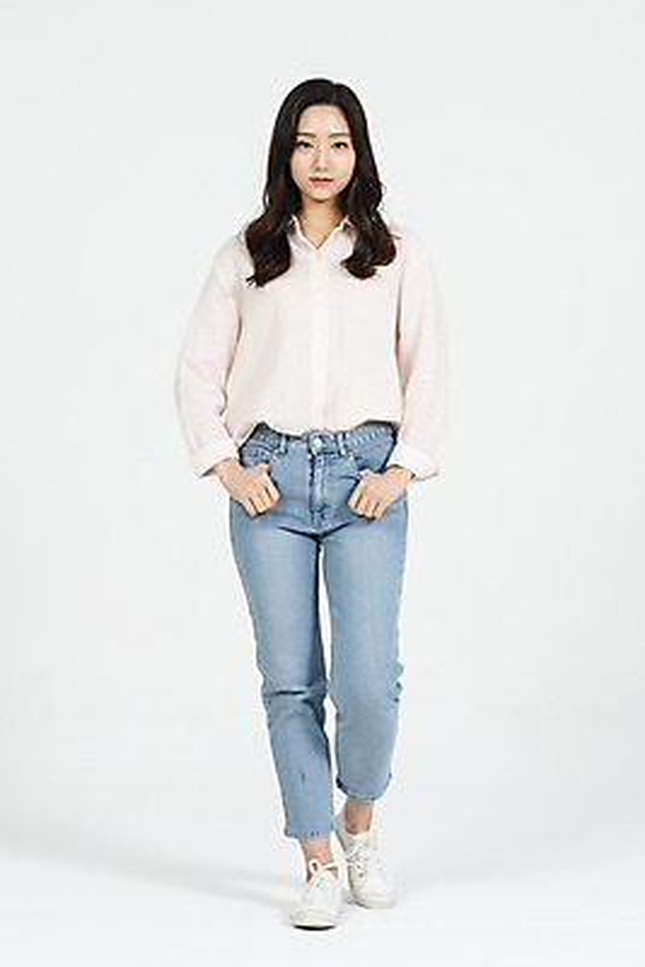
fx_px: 2685
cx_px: 322
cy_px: 484
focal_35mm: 100
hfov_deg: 13.7
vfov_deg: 20.4
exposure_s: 1/125
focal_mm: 100
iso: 100
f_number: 16
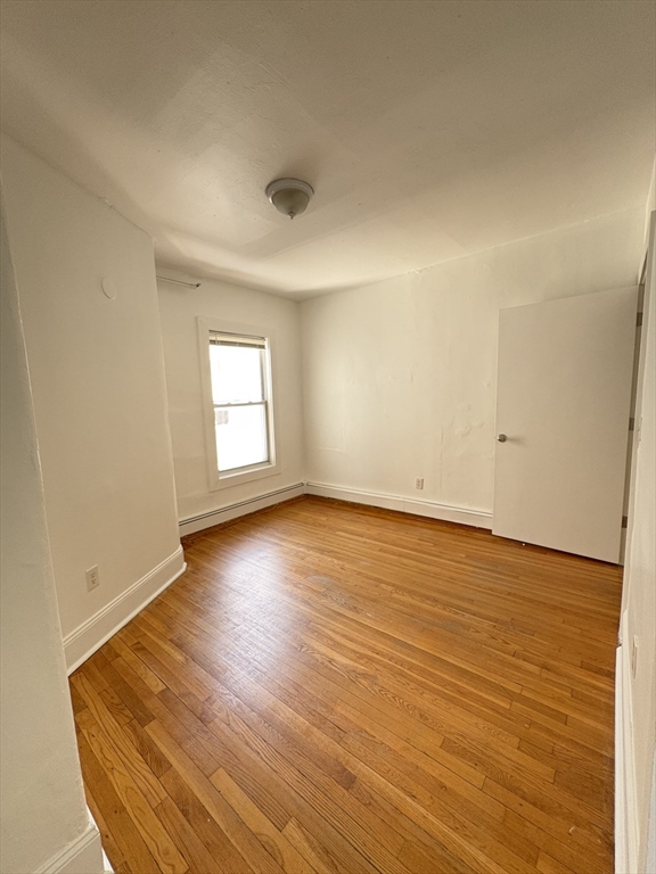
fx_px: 354
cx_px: 328
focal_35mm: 14
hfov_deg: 85.7
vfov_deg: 102.1
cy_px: 437
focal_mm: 2.22
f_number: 2.2
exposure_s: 1/60
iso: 500
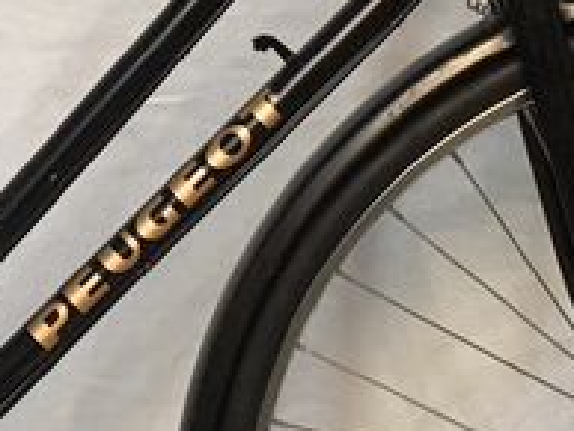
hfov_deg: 12.8
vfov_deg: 9.9
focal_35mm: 150
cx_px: -104
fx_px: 2489
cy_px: 62
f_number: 2.2
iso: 160
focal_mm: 4.15
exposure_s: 1/33
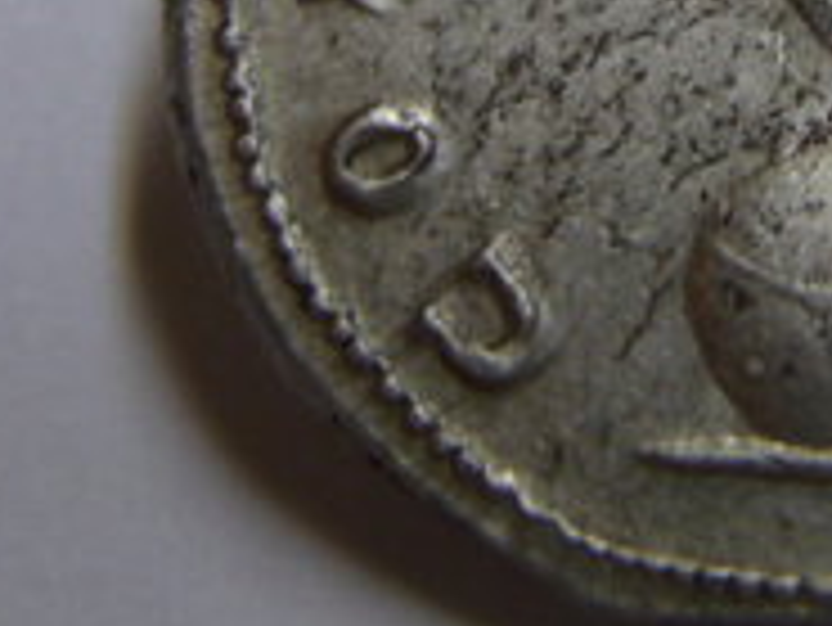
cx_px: 836
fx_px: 2597
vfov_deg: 13.6
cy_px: 23
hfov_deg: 17.8
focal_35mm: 108
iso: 100
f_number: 3.4
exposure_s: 1/30
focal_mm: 5
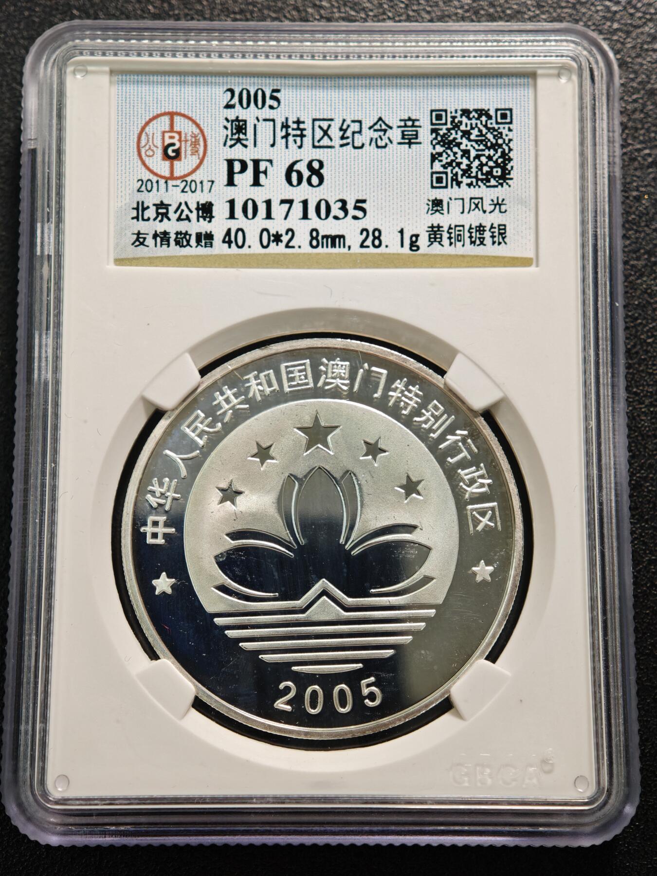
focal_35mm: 60
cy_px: 438
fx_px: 1518
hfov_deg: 24.4
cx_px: 328
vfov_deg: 32.2
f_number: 2
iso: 800
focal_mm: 9
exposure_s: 1/108
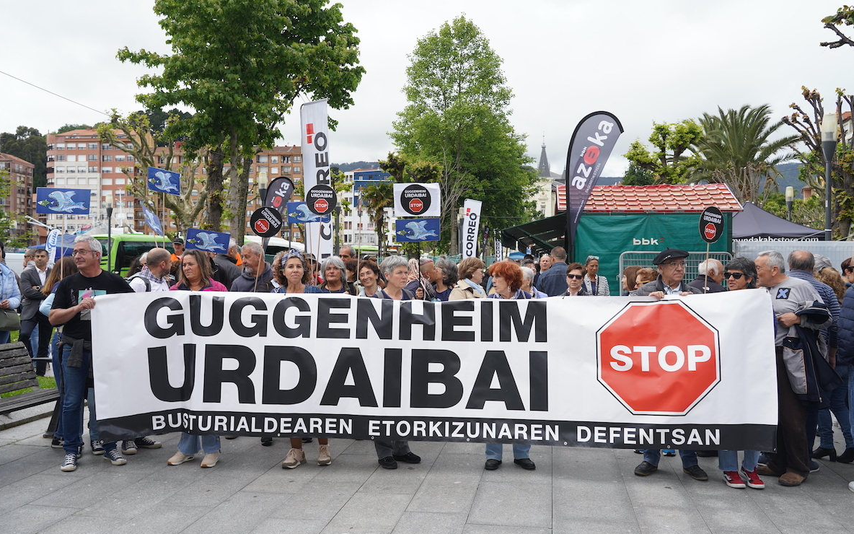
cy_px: 266
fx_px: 722
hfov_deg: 61.2
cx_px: 426
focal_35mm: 31
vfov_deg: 40.6
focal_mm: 30
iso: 125
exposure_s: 1/250
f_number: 5.6
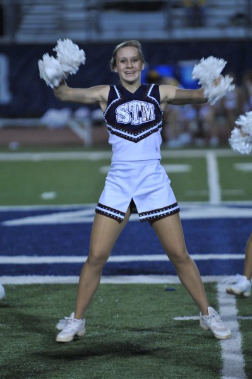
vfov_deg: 6.9
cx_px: 126
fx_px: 3155
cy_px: 190
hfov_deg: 4.6
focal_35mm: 300
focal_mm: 200
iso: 1600
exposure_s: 1/250
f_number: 2.8
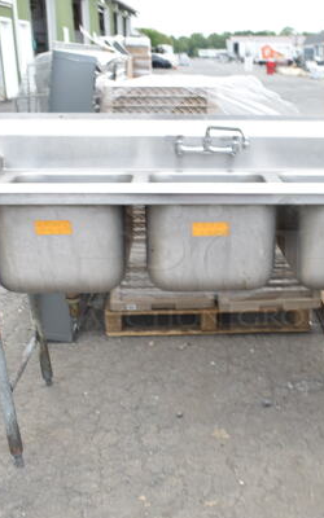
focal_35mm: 42
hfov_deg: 30.3
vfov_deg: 47.2
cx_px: 215
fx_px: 593
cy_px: 263
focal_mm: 18
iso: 100
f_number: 5
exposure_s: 1/100
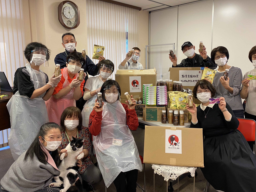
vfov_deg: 49.7
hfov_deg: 63.4
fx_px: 207
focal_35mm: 28
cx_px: 136
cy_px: 91
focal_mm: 4.25
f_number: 1.8
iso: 125
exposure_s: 1/60
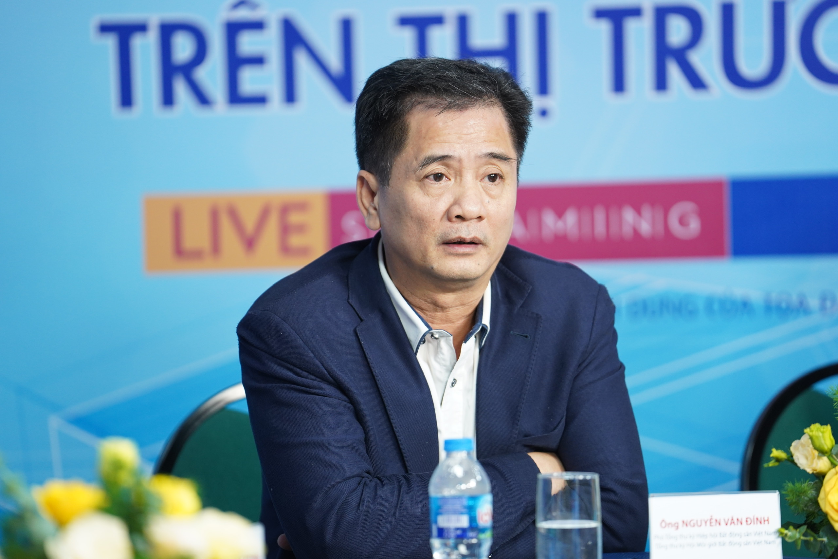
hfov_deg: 10.3
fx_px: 4655
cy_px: 280
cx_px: 419
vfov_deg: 6.9
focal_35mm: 200
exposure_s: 1/200
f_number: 3.2
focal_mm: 200
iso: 1600
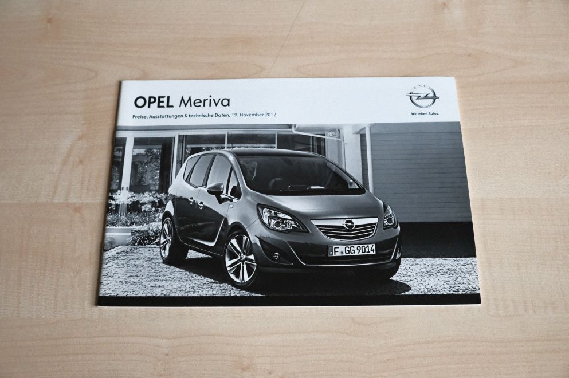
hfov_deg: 53.2
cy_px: 189
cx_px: 284
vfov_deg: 36.8
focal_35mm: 36
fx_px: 568
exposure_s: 1/1000
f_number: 4
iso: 6400
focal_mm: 24.3
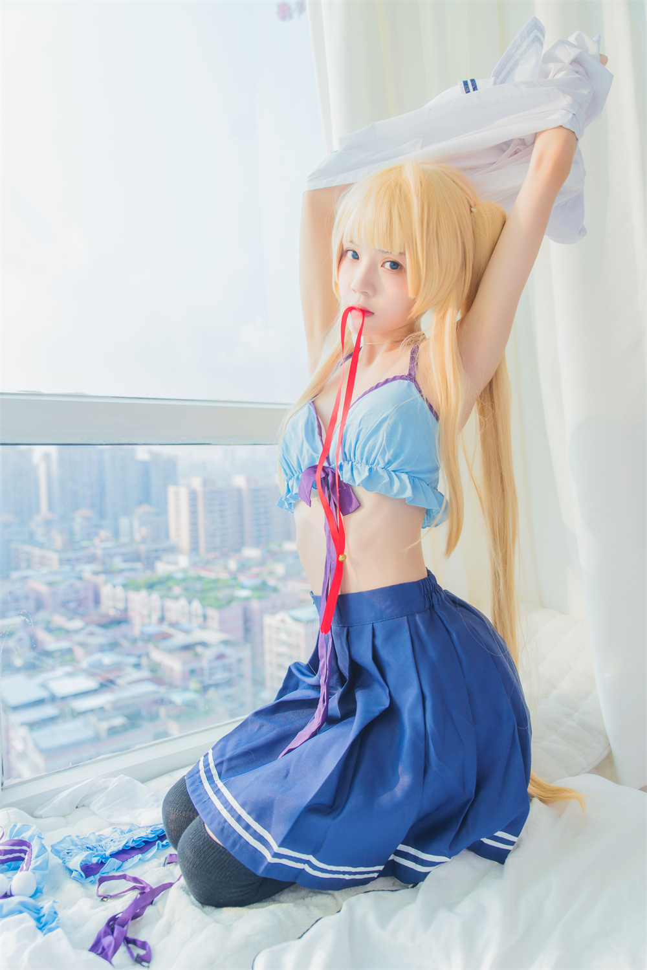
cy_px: 485
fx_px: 727
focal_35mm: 27
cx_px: 324
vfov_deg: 67.4
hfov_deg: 47.9
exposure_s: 1/160
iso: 160
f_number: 3.2
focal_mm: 27
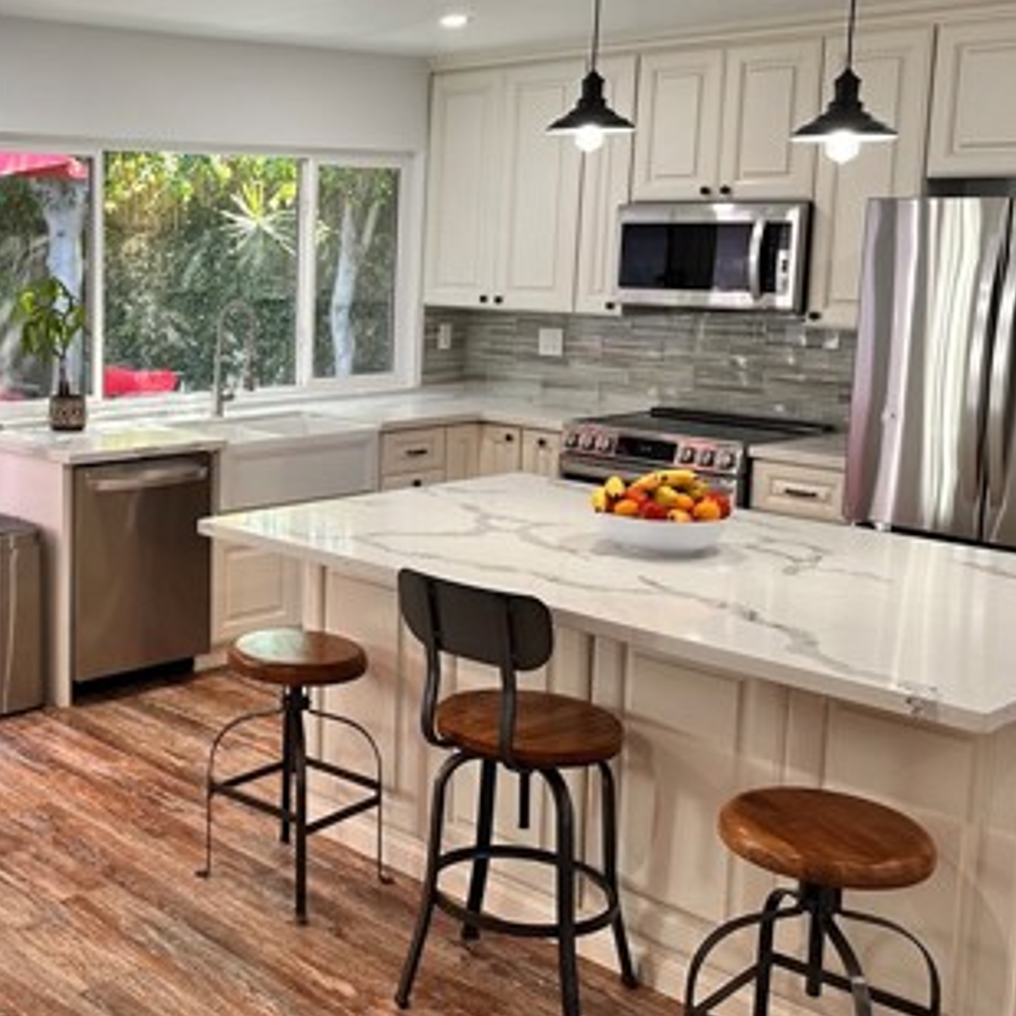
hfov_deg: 36.4
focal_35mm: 44
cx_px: 138
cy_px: 418
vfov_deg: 38.2
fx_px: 1461
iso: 160
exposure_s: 1/120
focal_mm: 6.86
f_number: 1.78
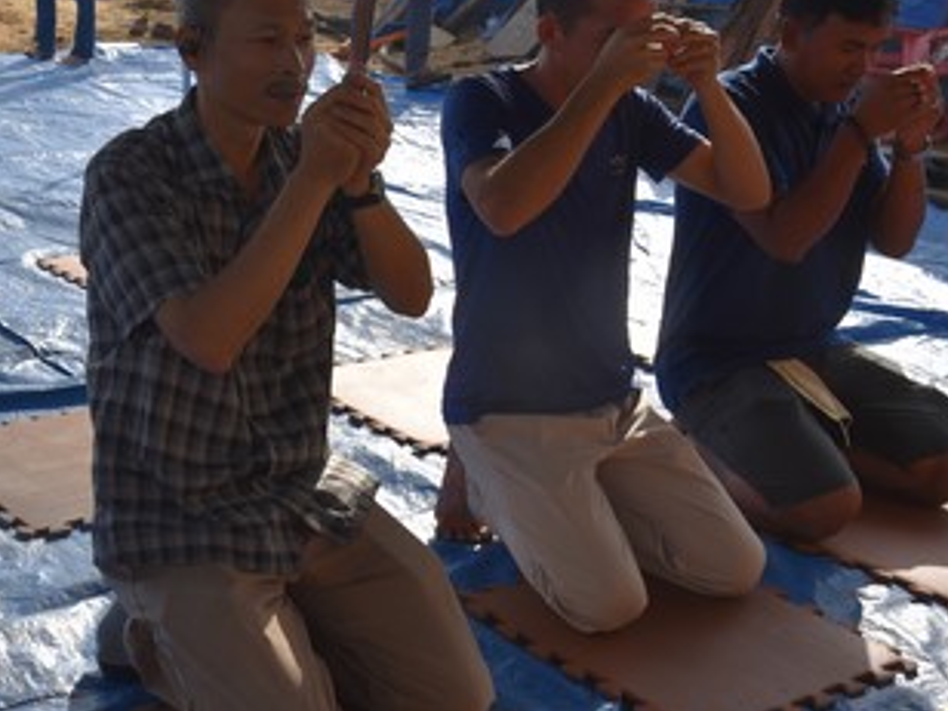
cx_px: 188
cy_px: 179
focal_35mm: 61
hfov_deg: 30.9
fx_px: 1671
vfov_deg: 23.8
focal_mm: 30
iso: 200
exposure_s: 1/250
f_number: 8
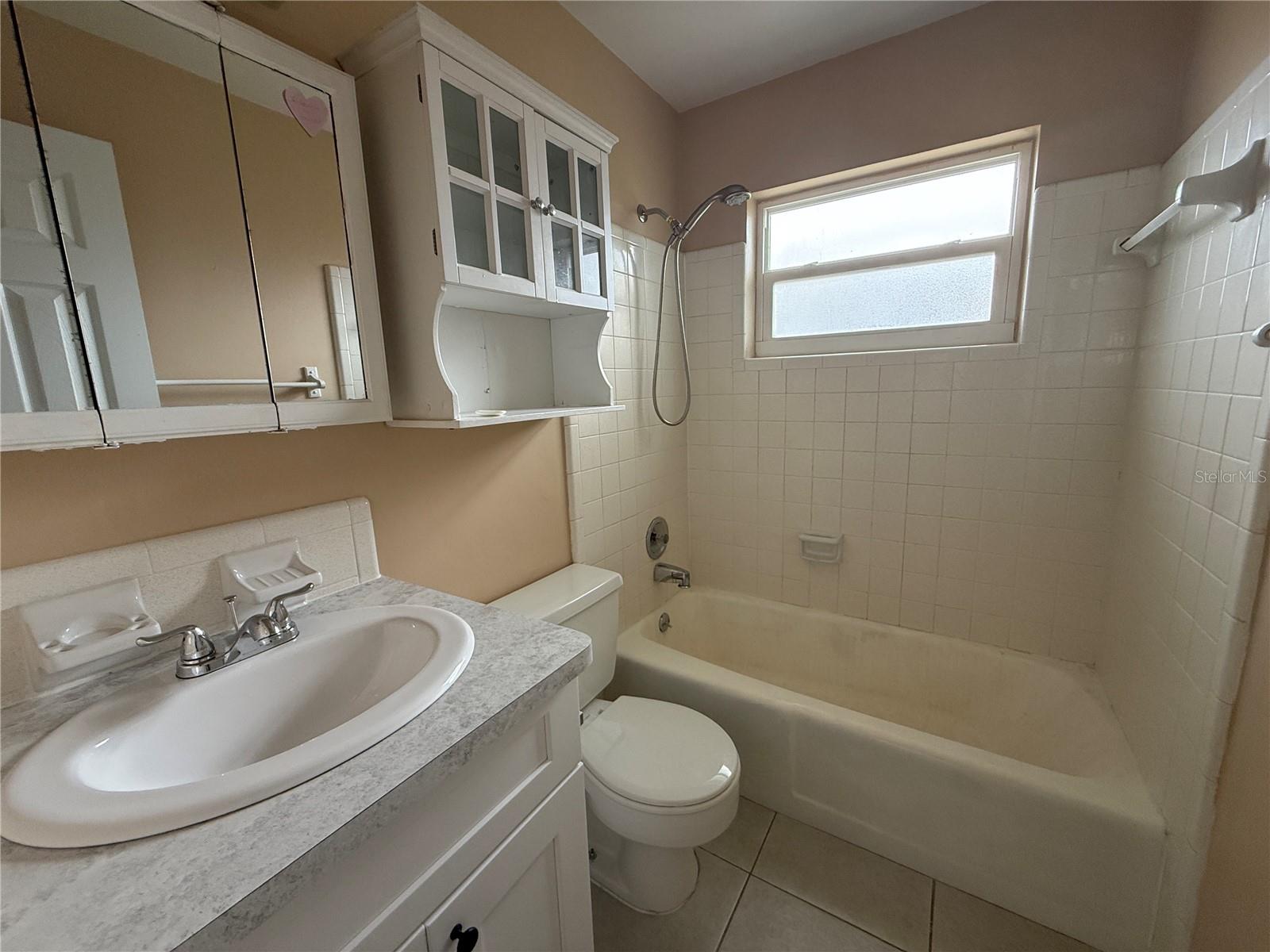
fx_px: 514
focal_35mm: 14
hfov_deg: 102.1
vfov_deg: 85.7
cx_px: 635
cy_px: 476
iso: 160
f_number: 2.2
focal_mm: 2.22
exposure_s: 1/99
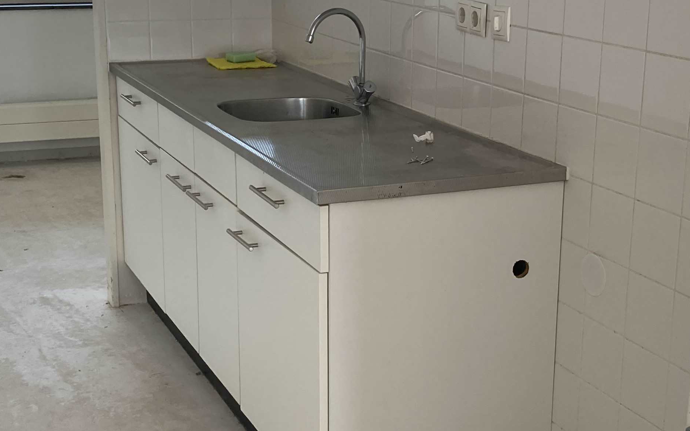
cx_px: 332
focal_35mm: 64
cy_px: 233
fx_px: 1204
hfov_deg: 32.0
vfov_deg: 20.3
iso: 40
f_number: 1.8
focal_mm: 3.99
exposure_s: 1/121
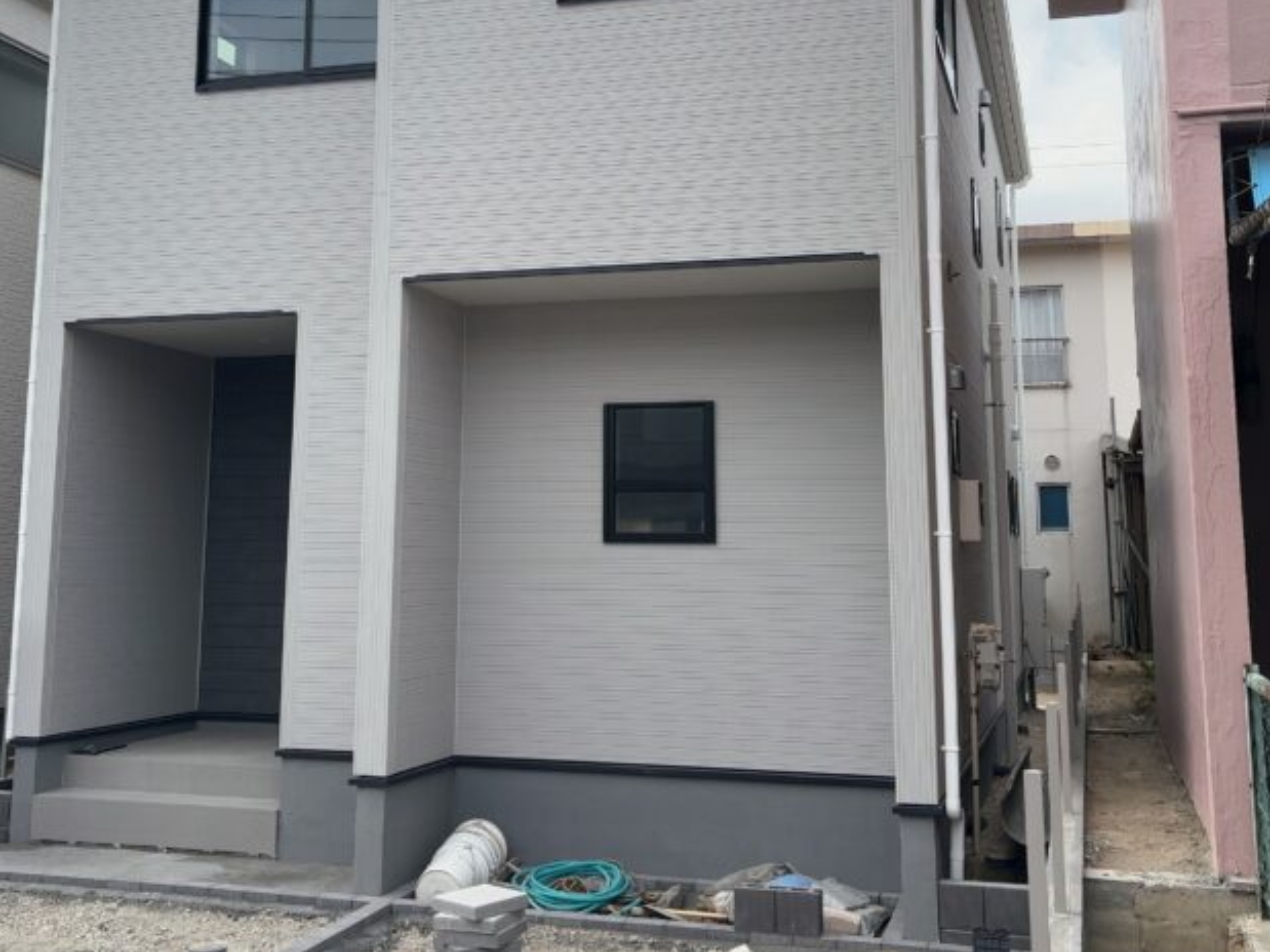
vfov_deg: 33.2
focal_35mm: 43
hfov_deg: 43.8
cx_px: 587
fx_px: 1577
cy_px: 283
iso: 50
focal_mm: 5.96
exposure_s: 1/1949
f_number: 1.6
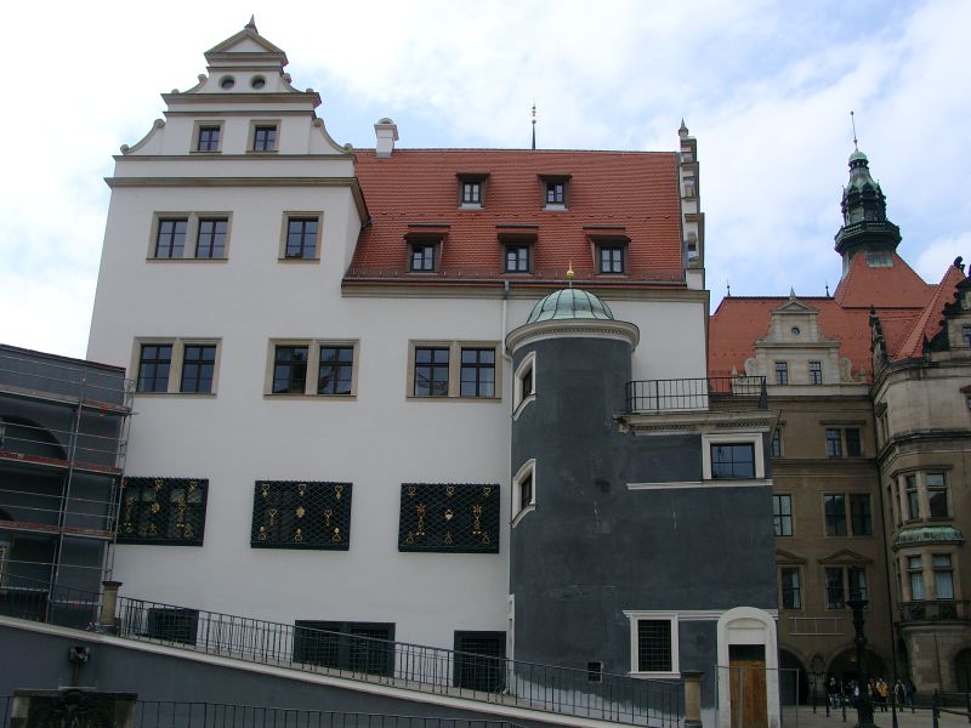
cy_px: 364
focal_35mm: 34
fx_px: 954
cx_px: 486
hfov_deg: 54.0
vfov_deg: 41.8
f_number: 4
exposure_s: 1/726
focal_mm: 7.13
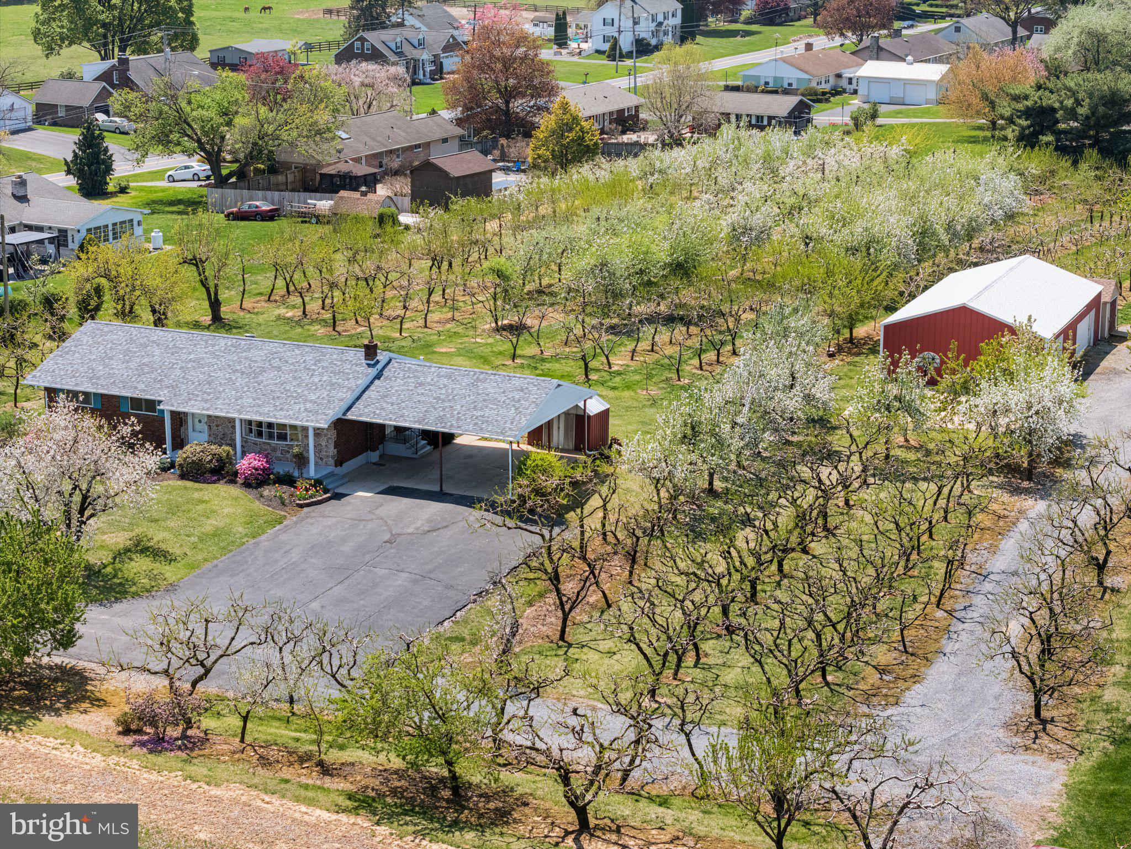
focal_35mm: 70
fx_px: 2287
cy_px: 424
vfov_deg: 21.0
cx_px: 566
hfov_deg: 27.8
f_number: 2.8
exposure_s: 1/800
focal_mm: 19.35
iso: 100
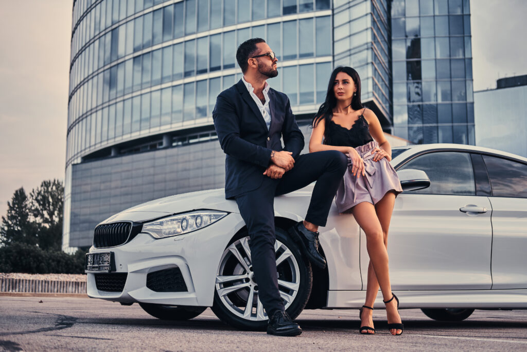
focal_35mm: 53
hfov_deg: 37.5
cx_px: 264
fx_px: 776
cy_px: 176
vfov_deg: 25.5
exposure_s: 1/500
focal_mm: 35
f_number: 2
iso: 250
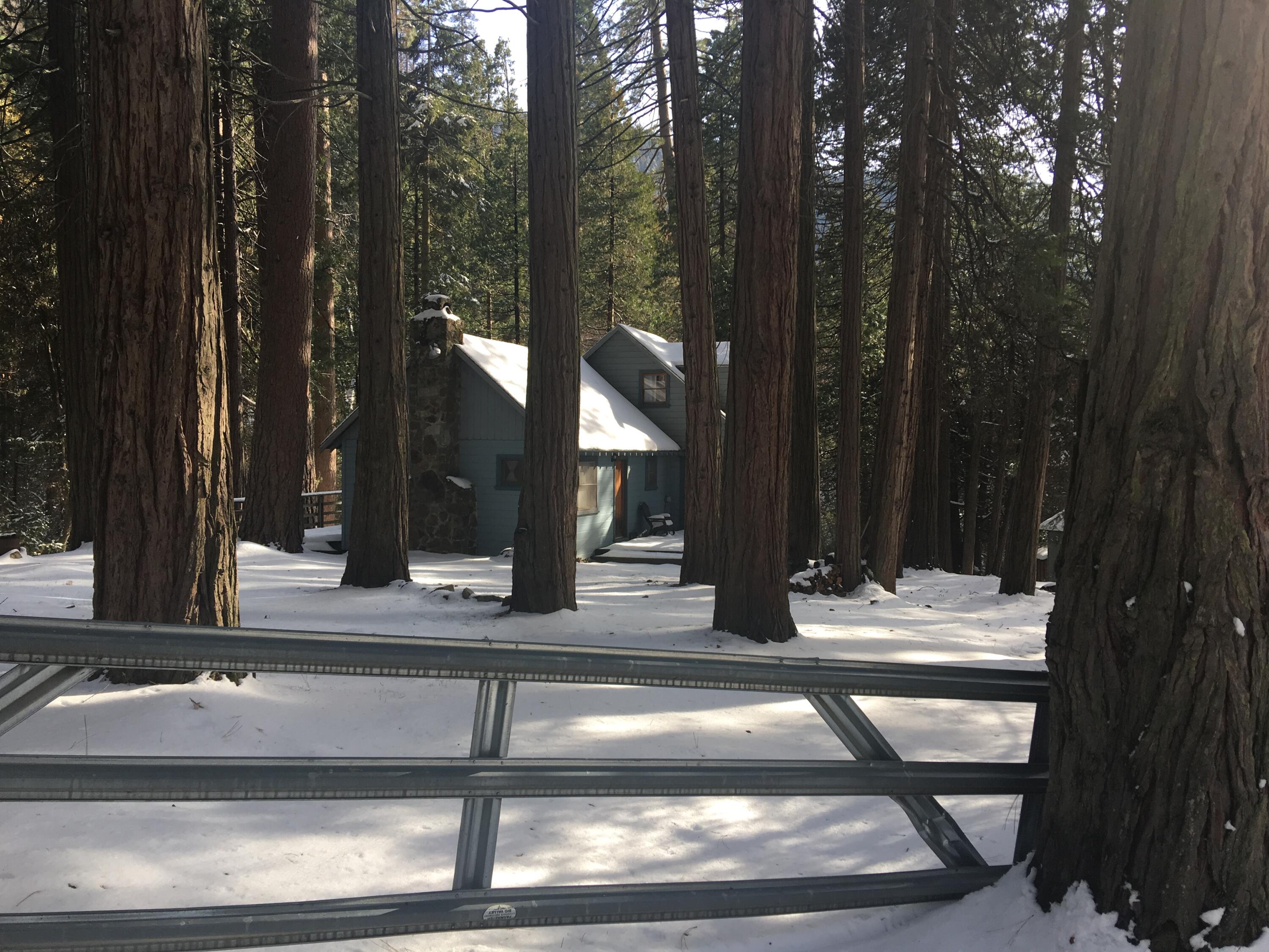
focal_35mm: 29
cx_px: 634
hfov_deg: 61.7
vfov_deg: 48.2
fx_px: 1063
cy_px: 476
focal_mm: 4.15
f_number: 2.2
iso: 25
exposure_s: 1/264
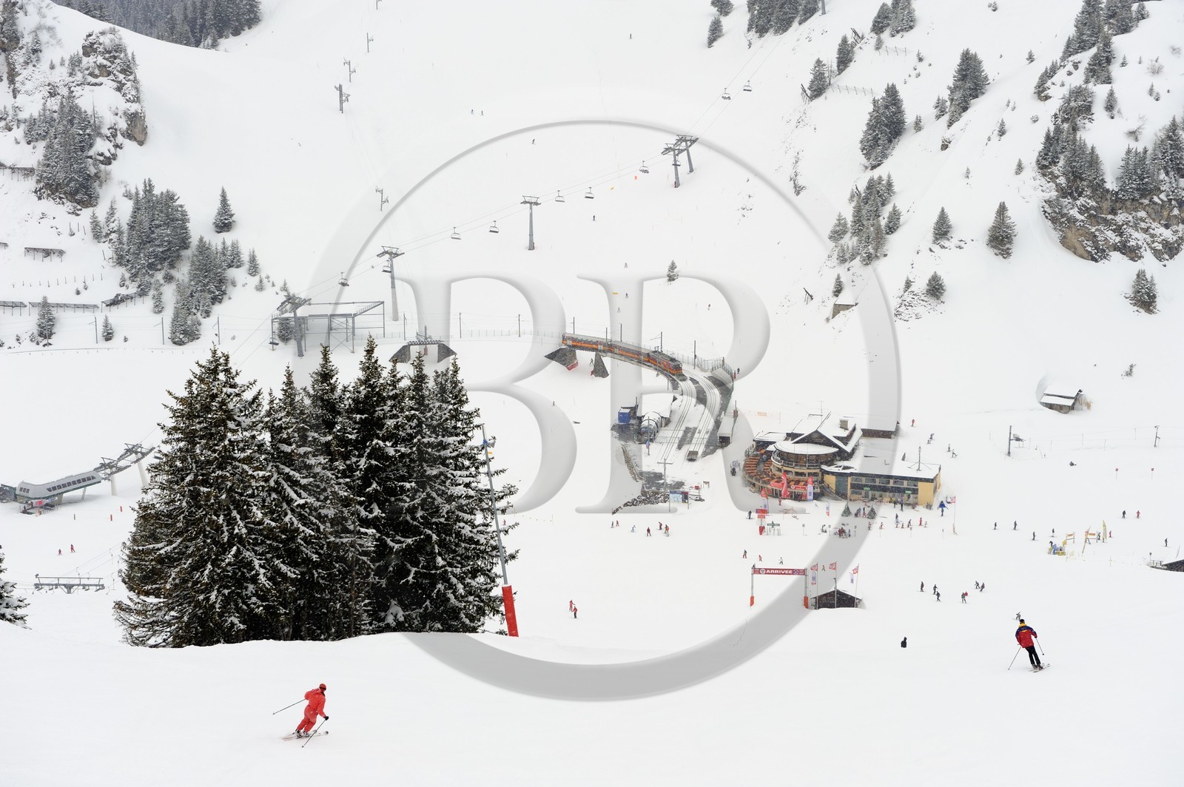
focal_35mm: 70
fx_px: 2300
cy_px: 394
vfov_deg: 19.4
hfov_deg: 28.9
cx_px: 592
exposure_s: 1/400
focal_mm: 70
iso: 200
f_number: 8
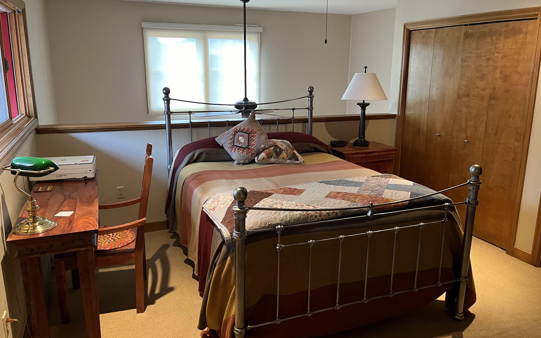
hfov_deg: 66.5
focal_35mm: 28
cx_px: 272
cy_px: 160
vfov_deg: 44.5
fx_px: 413
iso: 400
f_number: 1.6
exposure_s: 1/40
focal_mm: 5.1
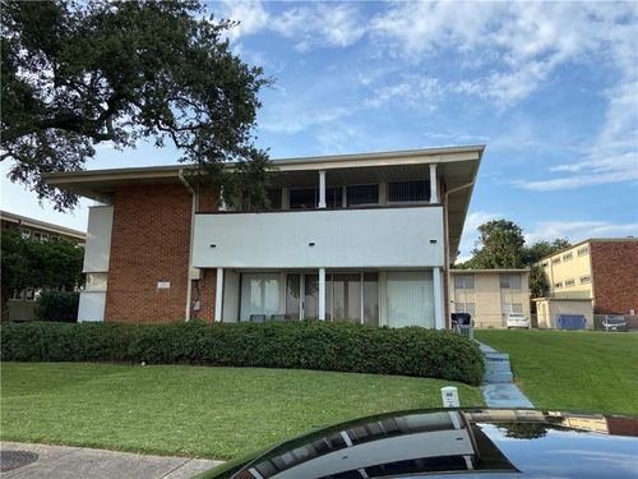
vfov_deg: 53.1
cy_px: 240
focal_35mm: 26
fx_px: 479
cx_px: 319
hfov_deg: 67.3
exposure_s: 1/1377
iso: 32
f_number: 1.8
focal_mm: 4.25
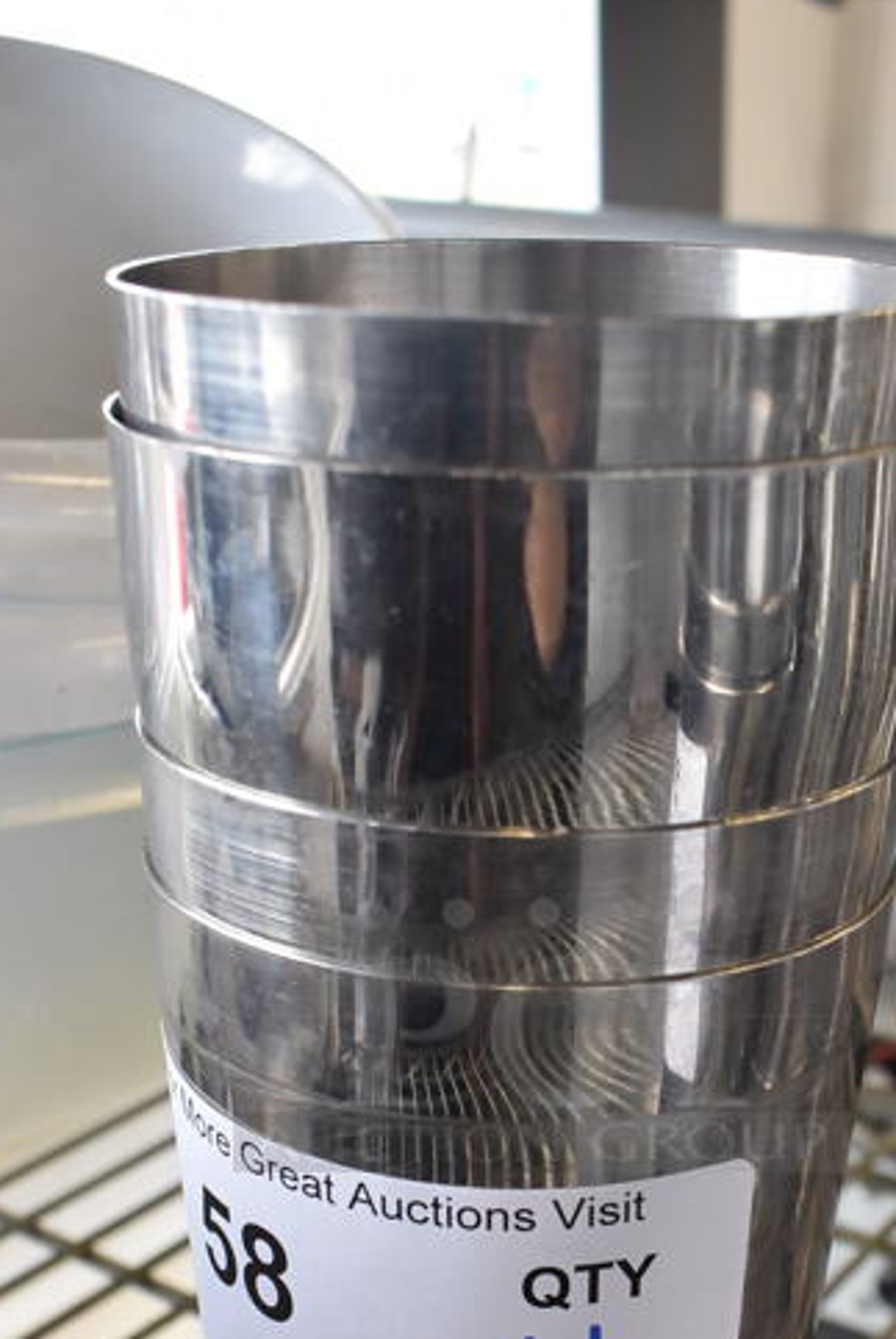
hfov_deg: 26.5
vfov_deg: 37.7
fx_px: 1900
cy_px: 1027
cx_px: 544
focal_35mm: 51
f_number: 5.6
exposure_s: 1/60
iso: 800
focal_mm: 18
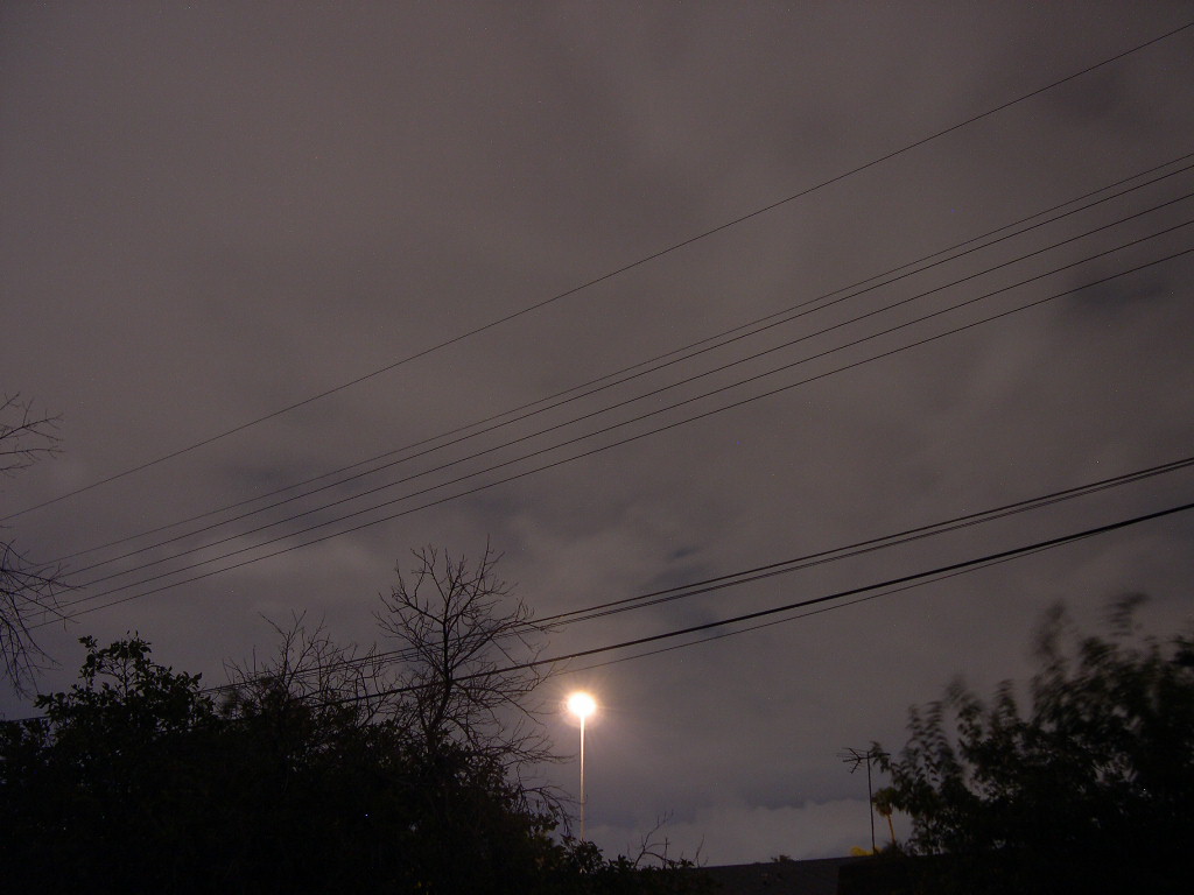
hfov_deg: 49.0
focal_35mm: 38
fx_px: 1311
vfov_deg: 37.7
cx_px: 597
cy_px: 448
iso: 100
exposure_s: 8
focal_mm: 8
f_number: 2.8
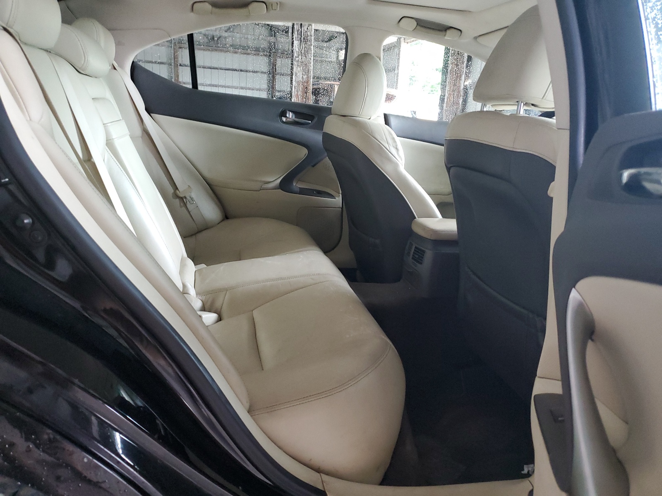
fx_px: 497
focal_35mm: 26
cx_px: 331
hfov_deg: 67.3
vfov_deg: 53.1
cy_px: 248
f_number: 1.5
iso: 348
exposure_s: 1/40
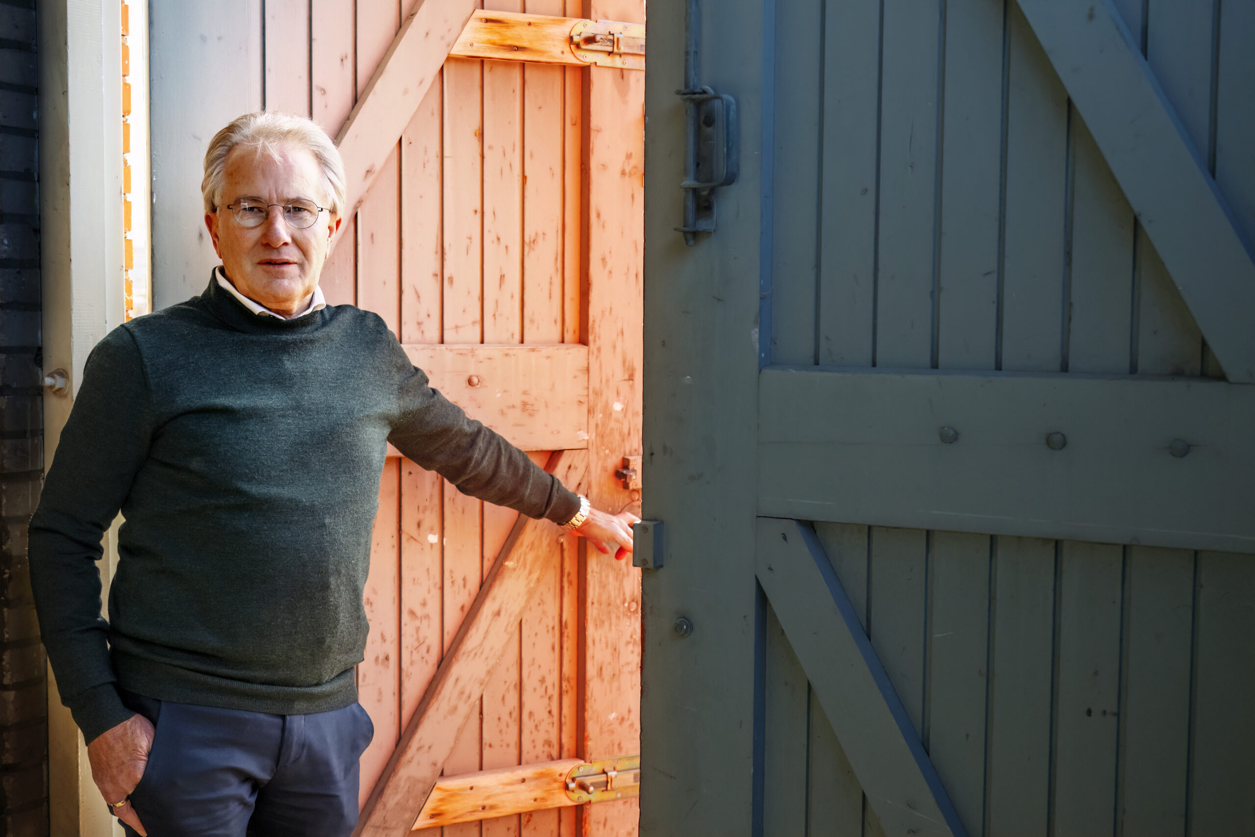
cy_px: 418
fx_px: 1534
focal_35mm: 44
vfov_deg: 30.5
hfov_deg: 44.5
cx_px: 628
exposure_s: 1/1250
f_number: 4
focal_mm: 44
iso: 2000
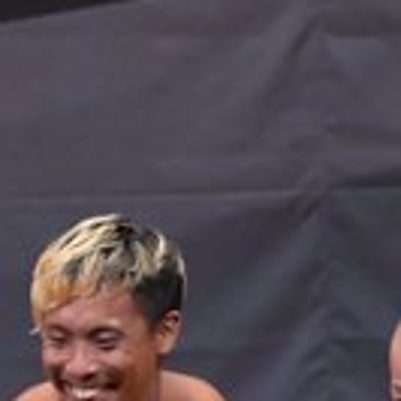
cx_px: -237
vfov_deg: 1.5
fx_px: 15531
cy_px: 699
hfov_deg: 1.5
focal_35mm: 1185
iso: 8000
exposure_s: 1/400
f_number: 5.6
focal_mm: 160
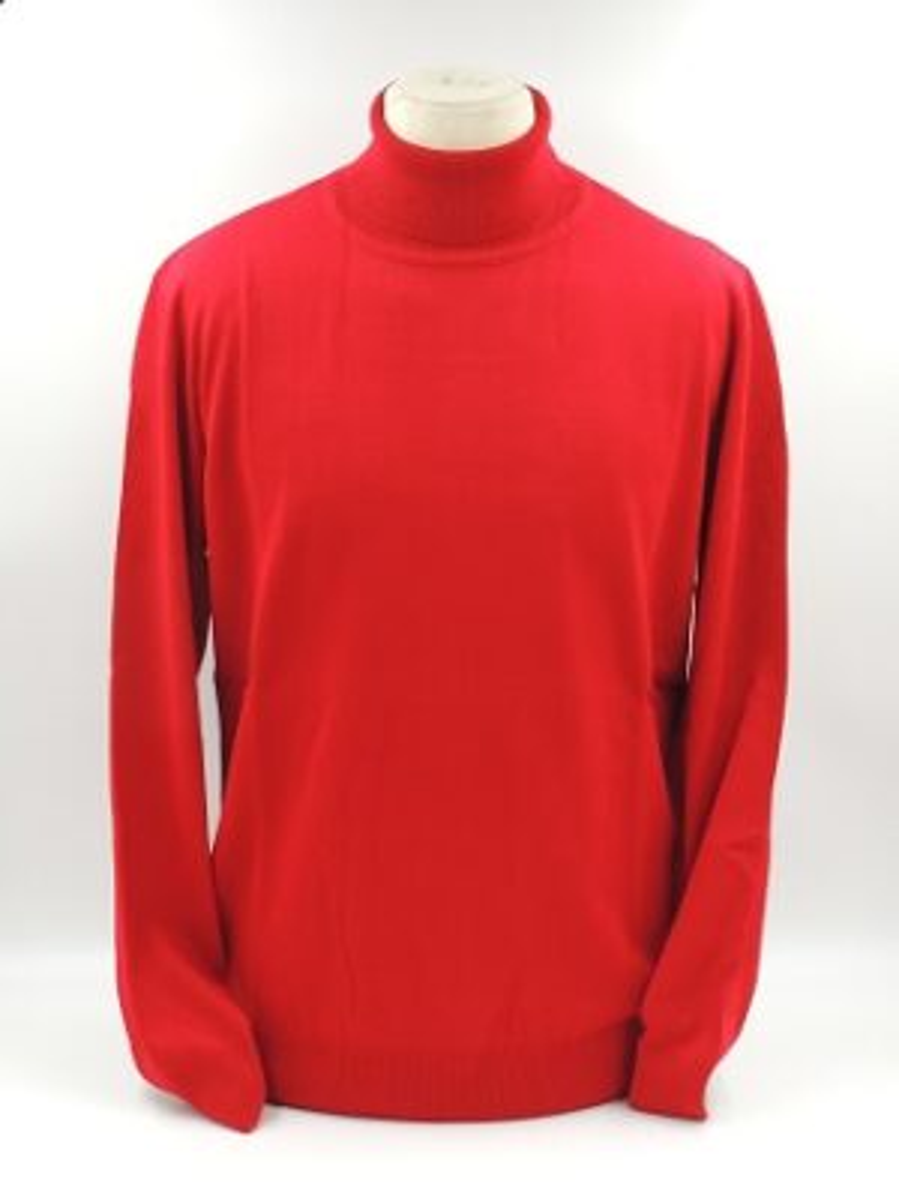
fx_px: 1901
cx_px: 450
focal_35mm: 55
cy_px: 598
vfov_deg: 34.9
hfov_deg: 26.6
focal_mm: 9.8
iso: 200
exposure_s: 1/60
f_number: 3.7
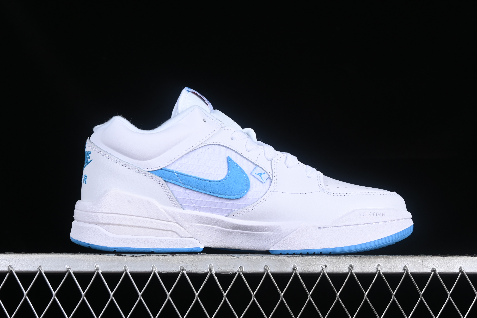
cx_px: 238
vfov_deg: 18.2
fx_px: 994
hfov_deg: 27.0
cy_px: 159
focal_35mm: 75
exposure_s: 1/100
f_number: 8
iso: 160
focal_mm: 50
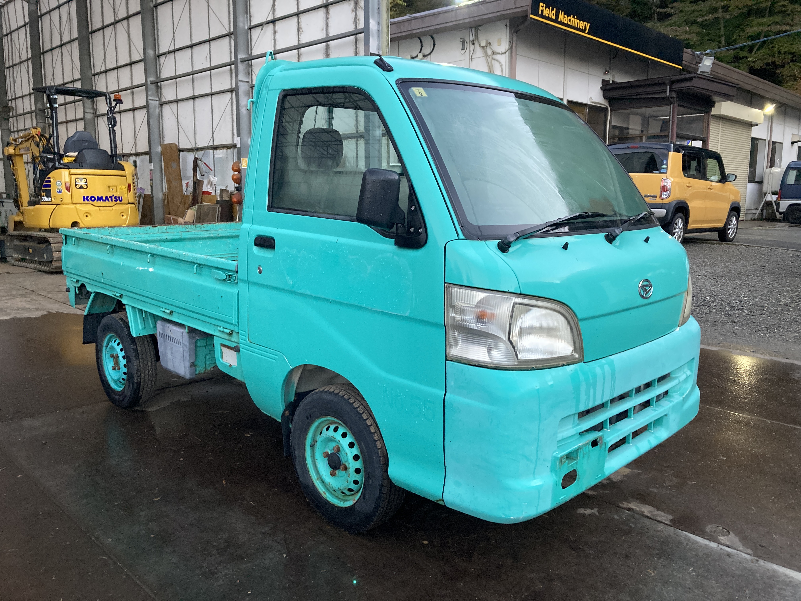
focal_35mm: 28
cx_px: 400
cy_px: 300
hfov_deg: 63.4
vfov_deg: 49.7
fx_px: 648
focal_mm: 3.99
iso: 250
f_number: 1.8
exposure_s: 1/40
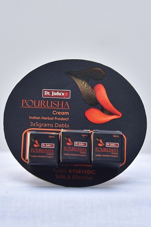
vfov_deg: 30.5
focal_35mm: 66
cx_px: 76
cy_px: 114
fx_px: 416
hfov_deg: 20.6
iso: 1250
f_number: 4
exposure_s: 1/125
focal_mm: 66
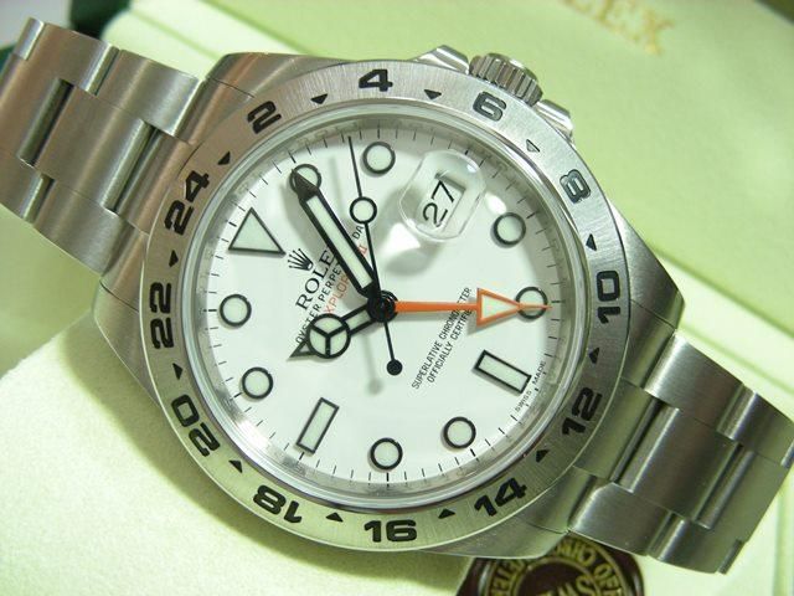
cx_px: 397
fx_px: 872
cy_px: 298
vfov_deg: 37.7
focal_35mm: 38
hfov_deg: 49.0
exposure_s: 1/30
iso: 161
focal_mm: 6.3
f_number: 3.5
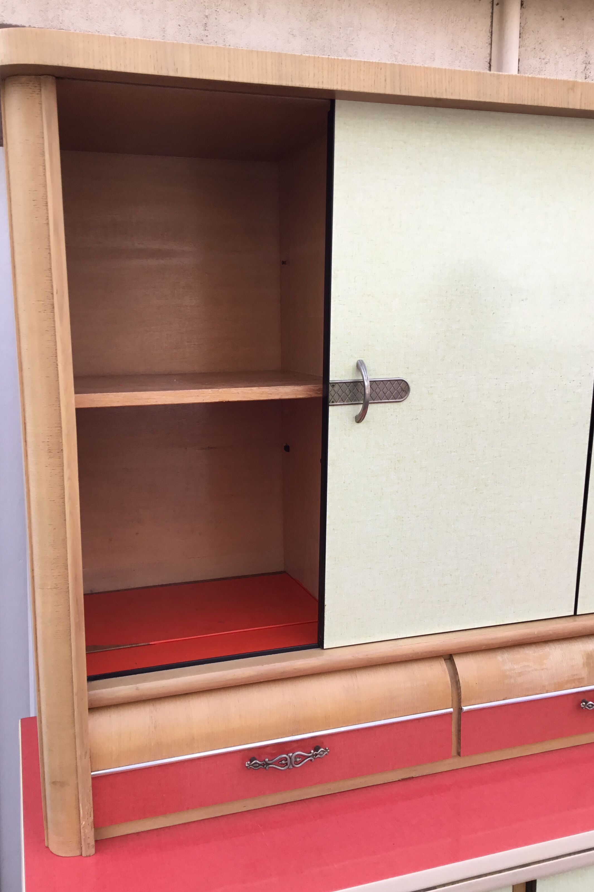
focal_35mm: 33
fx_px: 817
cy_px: 452
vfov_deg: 57.2
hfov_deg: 39.9
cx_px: 274
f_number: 2.4
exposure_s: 1/128
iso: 25
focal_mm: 3.3
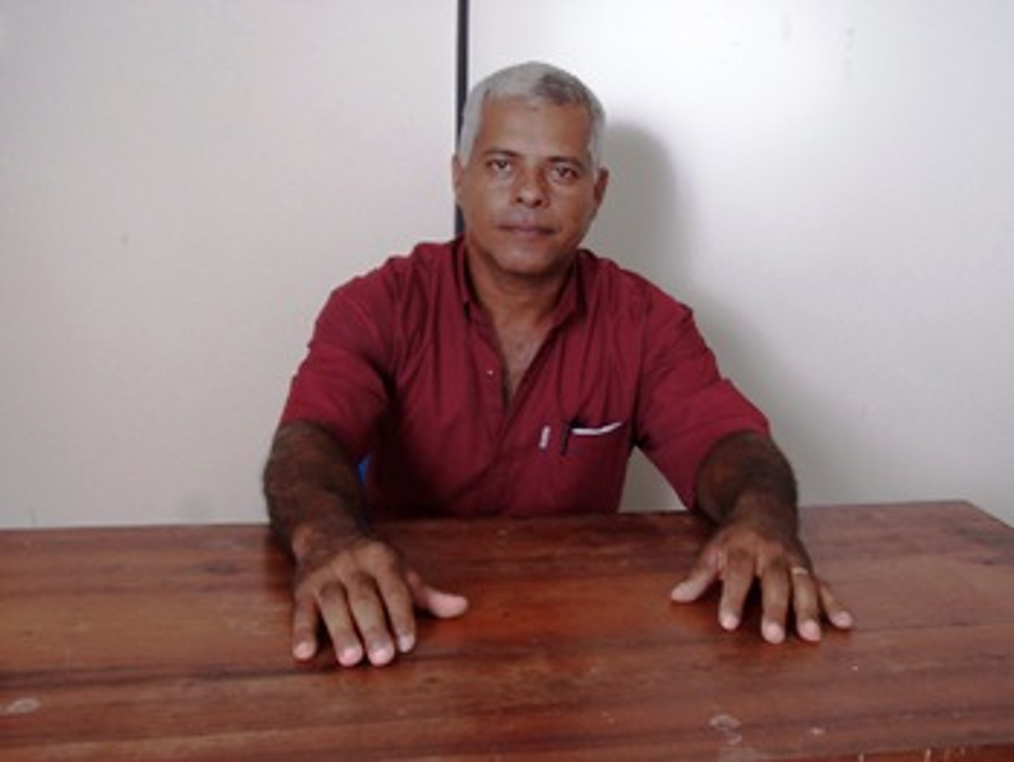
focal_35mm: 38
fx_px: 1114
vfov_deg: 37.8
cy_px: 381
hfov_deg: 48.9
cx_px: 507
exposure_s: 1/180
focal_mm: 6.3
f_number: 8
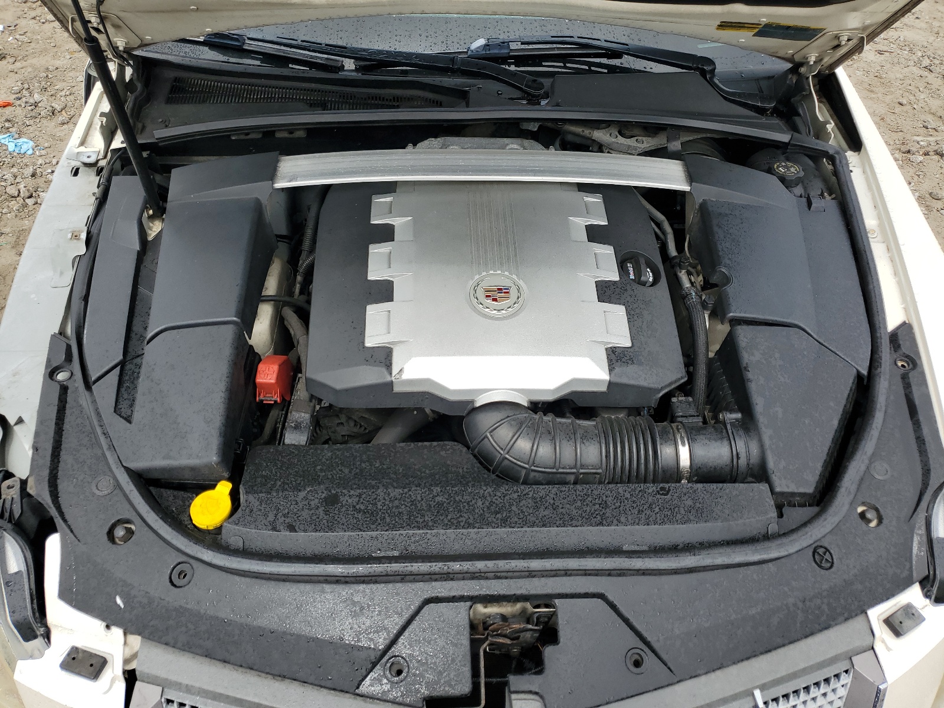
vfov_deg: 53.1
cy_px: 354
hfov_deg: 67.3
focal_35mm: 26
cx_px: 472
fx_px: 709
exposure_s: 1/2500
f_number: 1.5
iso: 50
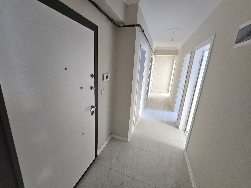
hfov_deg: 106.2
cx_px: 126
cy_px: 94
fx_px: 94
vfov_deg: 89.9
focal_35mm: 13
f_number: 2.2
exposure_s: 1/33.4
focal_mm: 2.2
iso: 400
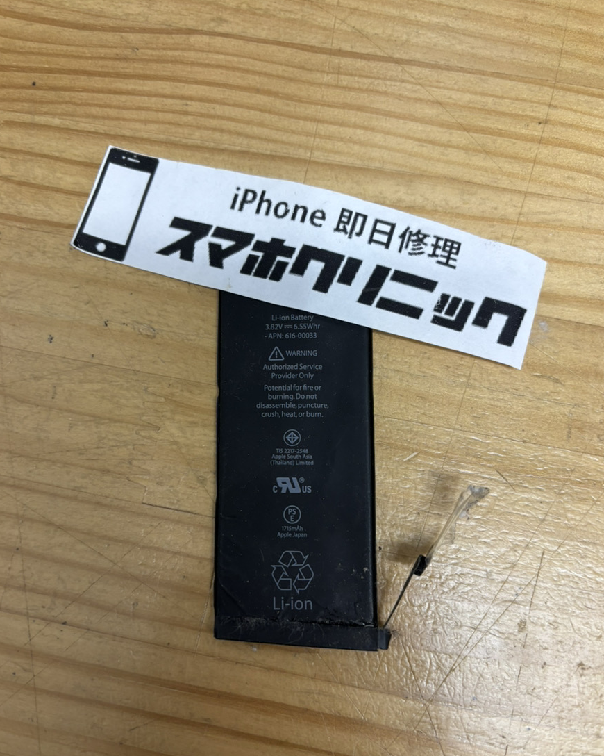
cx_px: 305
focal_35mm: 28
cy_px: 413
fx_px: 626
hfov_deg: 51.5
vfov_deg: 62.1
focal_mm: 5.96
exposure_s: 1/100
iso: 100
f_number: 1.6
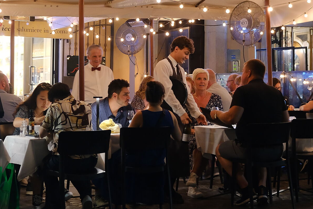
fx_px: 817
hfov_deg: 21.6
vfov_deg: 14.5
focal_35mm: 94
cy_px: 49
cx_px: 197
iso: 800
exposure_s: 1/15
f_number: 3.6
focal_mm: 31.5
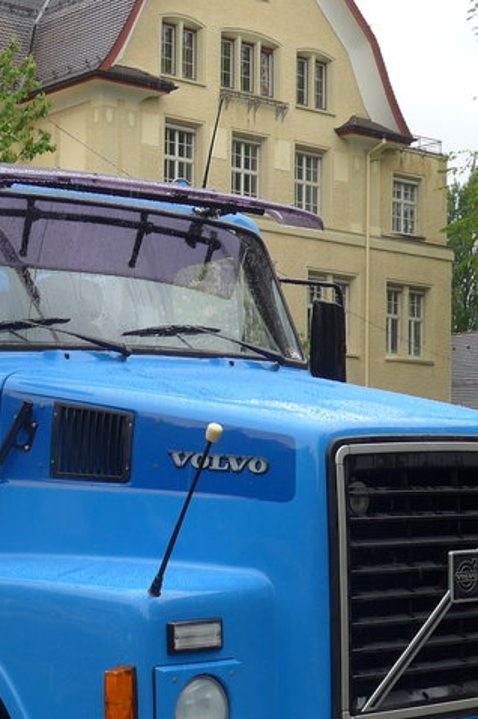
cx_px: 33
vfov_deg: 24.9
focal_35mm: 81
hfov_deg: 16.6
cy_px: 519
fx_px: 1615
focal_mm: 6.5
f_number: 2.8
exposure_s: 1/200
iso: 80
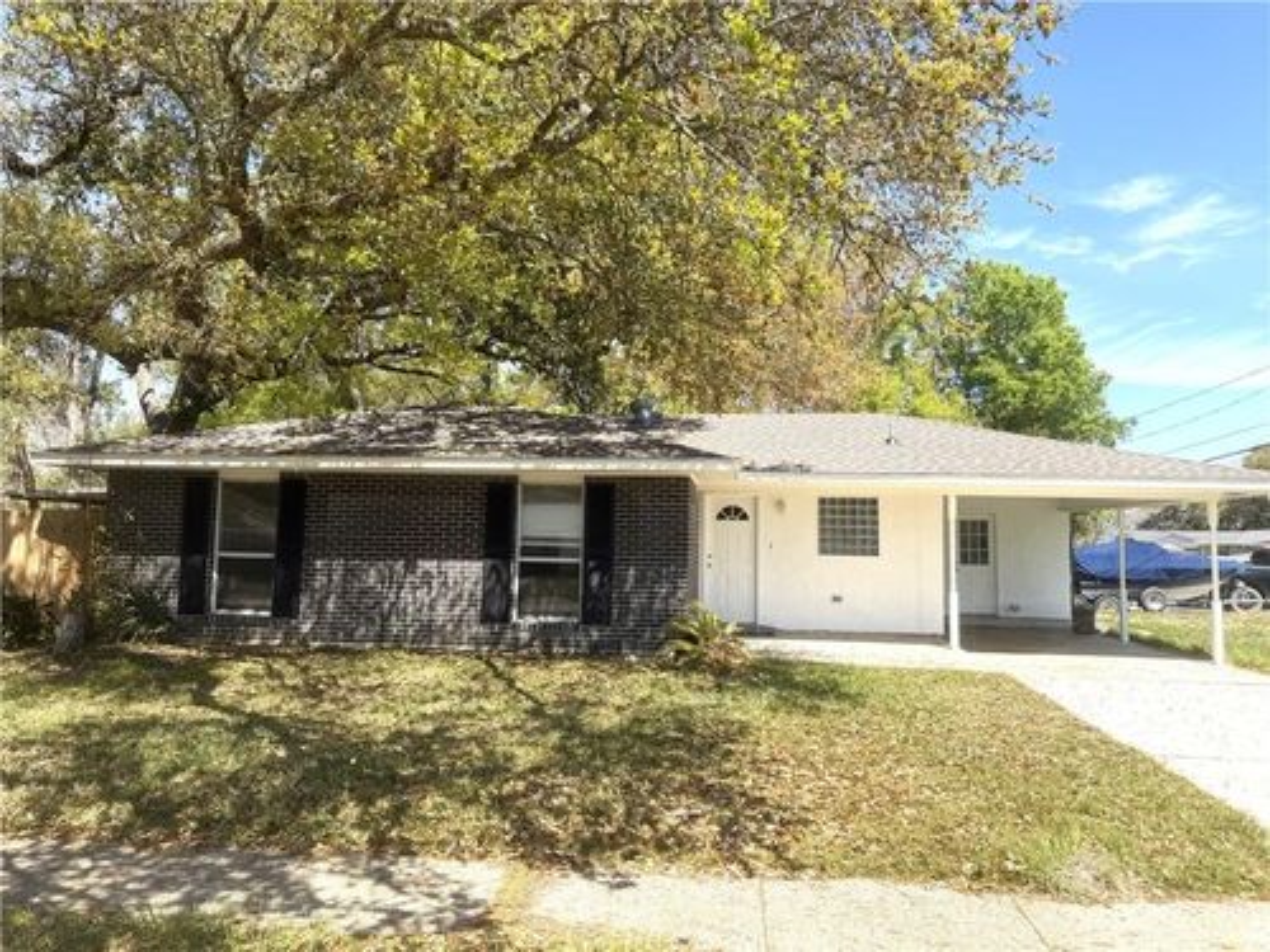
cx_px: 635
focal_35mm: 24
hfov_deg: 71.6
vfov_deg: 56.8
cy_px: 476
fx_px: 881
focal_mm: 6.76
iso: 80
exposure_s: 1/2525
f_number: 1.78
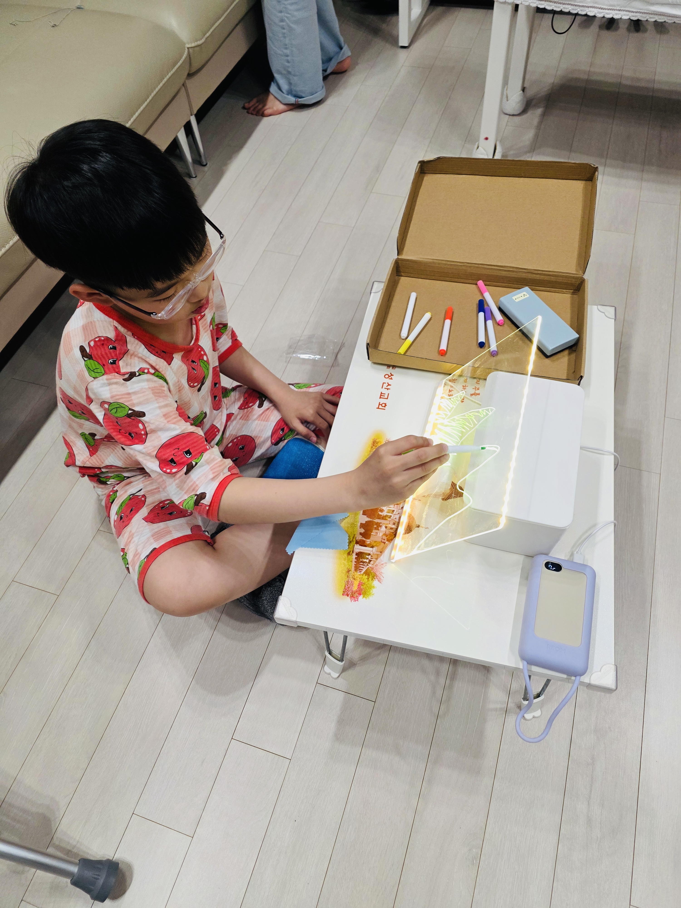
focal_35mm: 23
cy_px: 454
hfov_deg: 58.9
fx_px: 603
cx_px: 340
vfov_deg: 73.9
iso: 200
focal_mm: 6.3
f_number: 1.7
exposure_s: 1/120
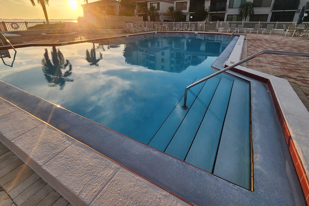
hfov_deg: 96.7
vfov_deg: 72.8
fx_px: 137
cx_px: 160
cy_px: 81
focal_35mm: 16
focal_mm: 2.2
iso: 50
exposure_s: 1/1297
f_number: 2.2
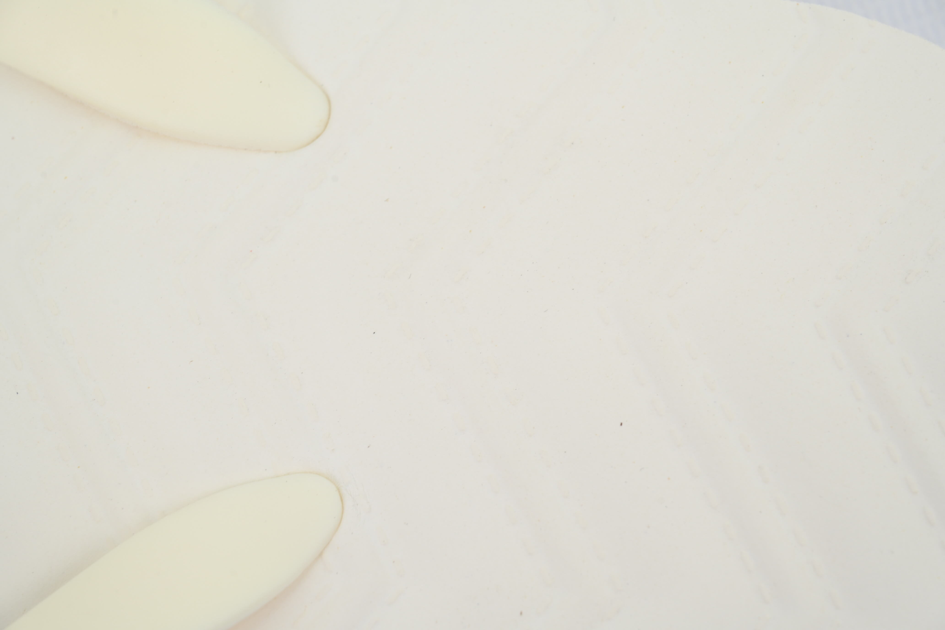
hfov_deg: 17.1
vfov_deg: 11.4
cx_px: 472
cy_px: 315
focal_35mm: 120
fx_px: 3150
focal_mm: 120
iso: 400
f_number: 11
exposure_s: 1/100
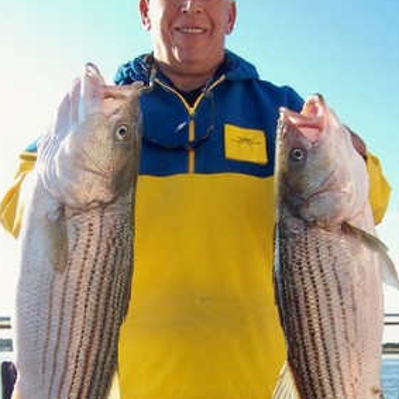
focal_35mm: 60
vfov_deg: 28.4
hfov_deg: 28.6
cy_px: 264
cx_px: 195
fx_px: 782
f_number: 2.8
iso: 64
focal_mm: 5.85
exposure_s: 1/320
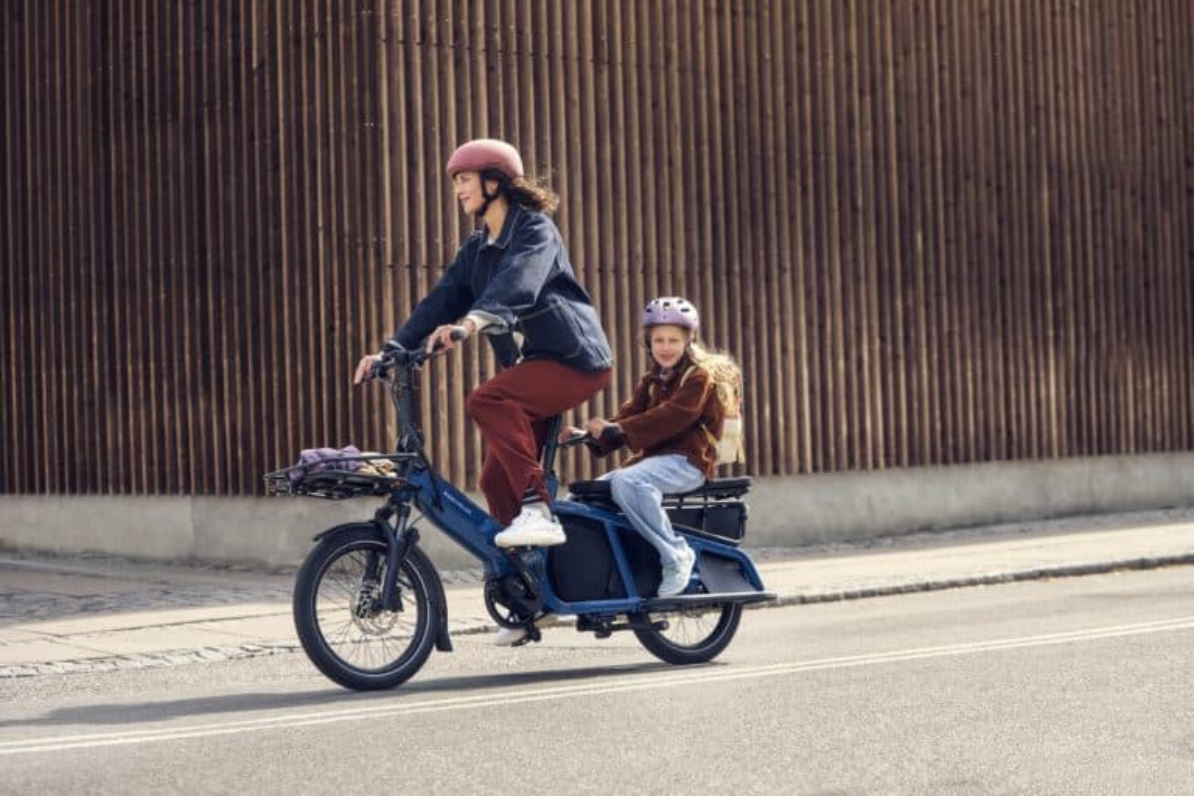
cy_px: 398
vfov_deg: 17.3
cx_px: 597
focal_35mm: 79
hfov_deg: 25.7
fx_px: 2620
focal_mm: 79
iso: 400
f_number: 4
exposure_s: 1/1250
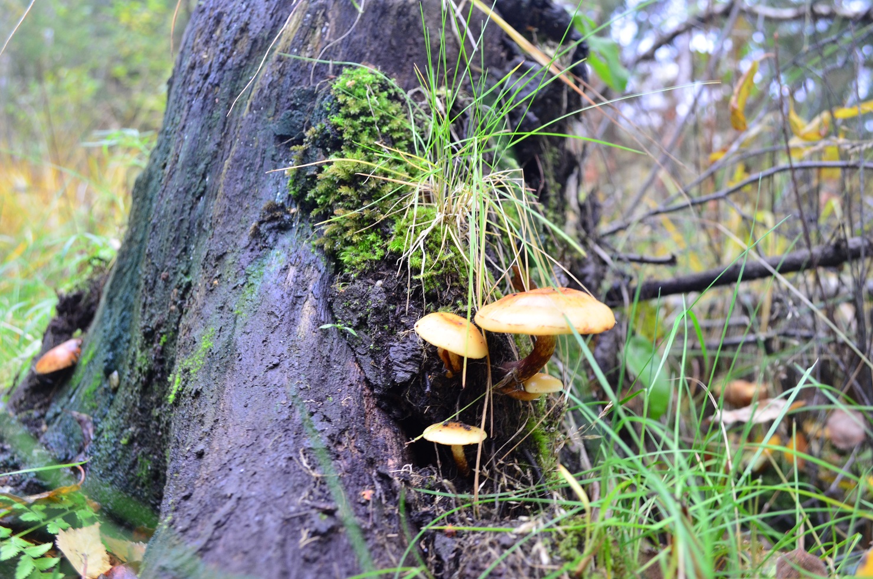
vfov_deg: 39.8
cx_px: 436
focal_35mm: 33
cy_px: 290
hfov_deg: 57.3
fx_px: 799
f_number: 5.6
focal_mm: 22
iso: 800
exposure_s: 1/6
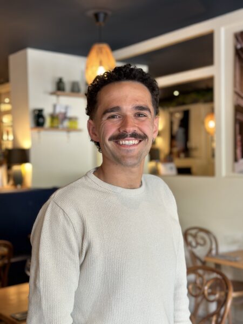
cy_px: 162
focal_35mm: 48
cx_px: 122
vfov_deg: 39.7
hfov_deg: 30.3
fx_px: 449
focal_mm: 6.86
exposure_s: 1/50
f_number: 1.78
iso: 100
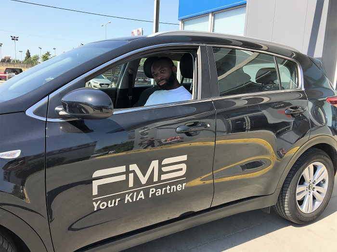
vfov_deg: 48.2
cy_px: 126
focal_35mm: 29
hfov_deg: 61.7
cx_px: 168
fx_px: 282
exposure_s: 1/610
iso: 25
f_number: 2.2
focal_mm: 4.15
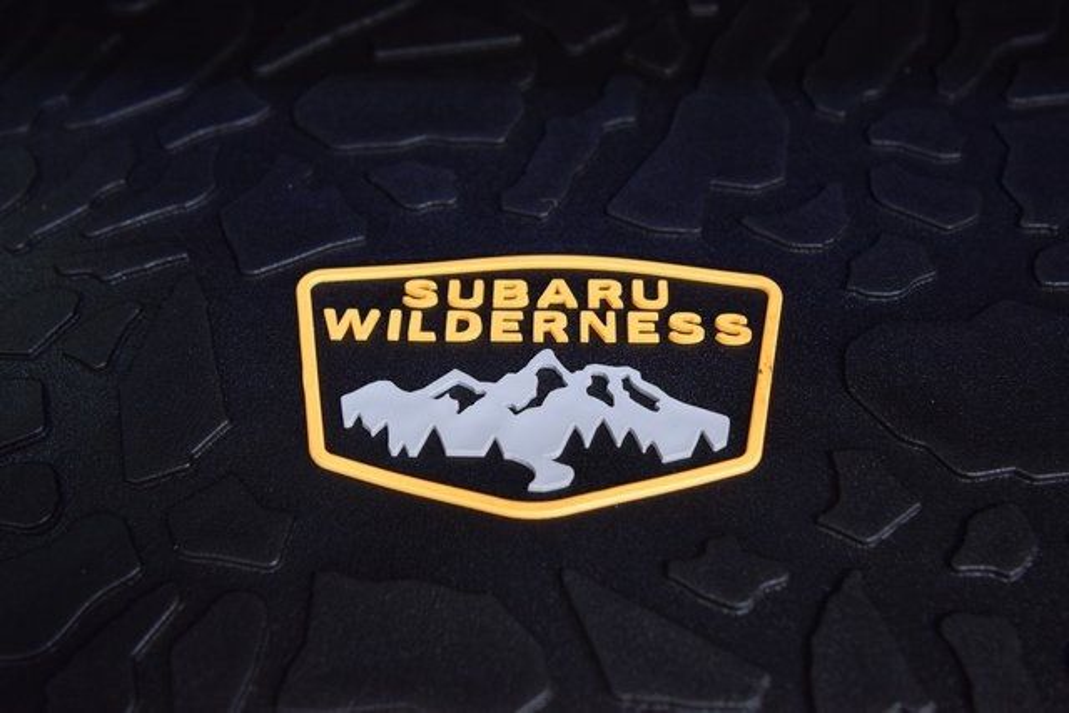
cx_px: 534
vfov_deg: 31.9
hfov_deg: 46.4
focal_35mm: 42
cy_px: 356
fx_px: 1247
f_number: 3.2
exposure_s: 1/60
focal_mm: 28
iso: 1600
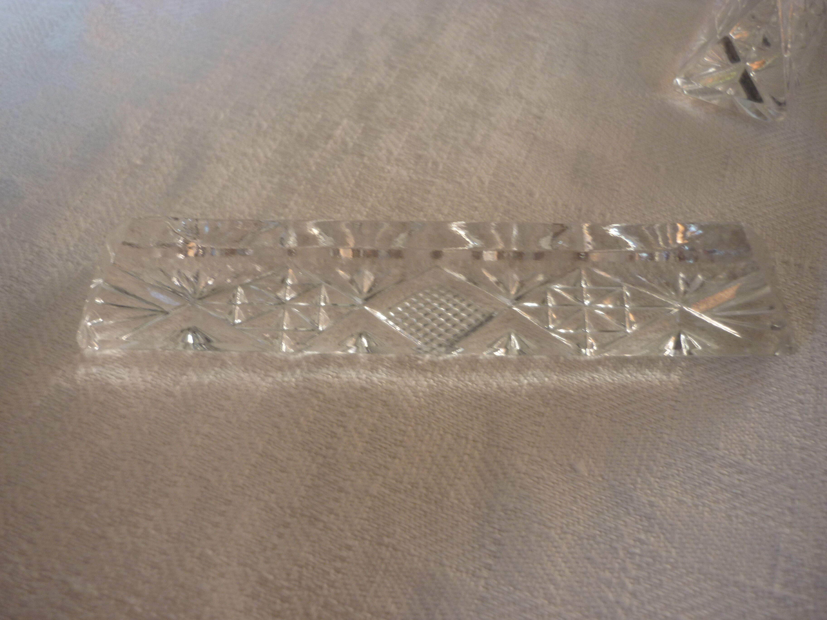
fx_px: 788
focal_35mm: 33
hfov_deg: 55.4
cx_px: 414
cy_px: 310
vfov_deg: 42.9
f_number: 2.8
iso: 100
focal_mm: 5.5
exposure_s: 1/30
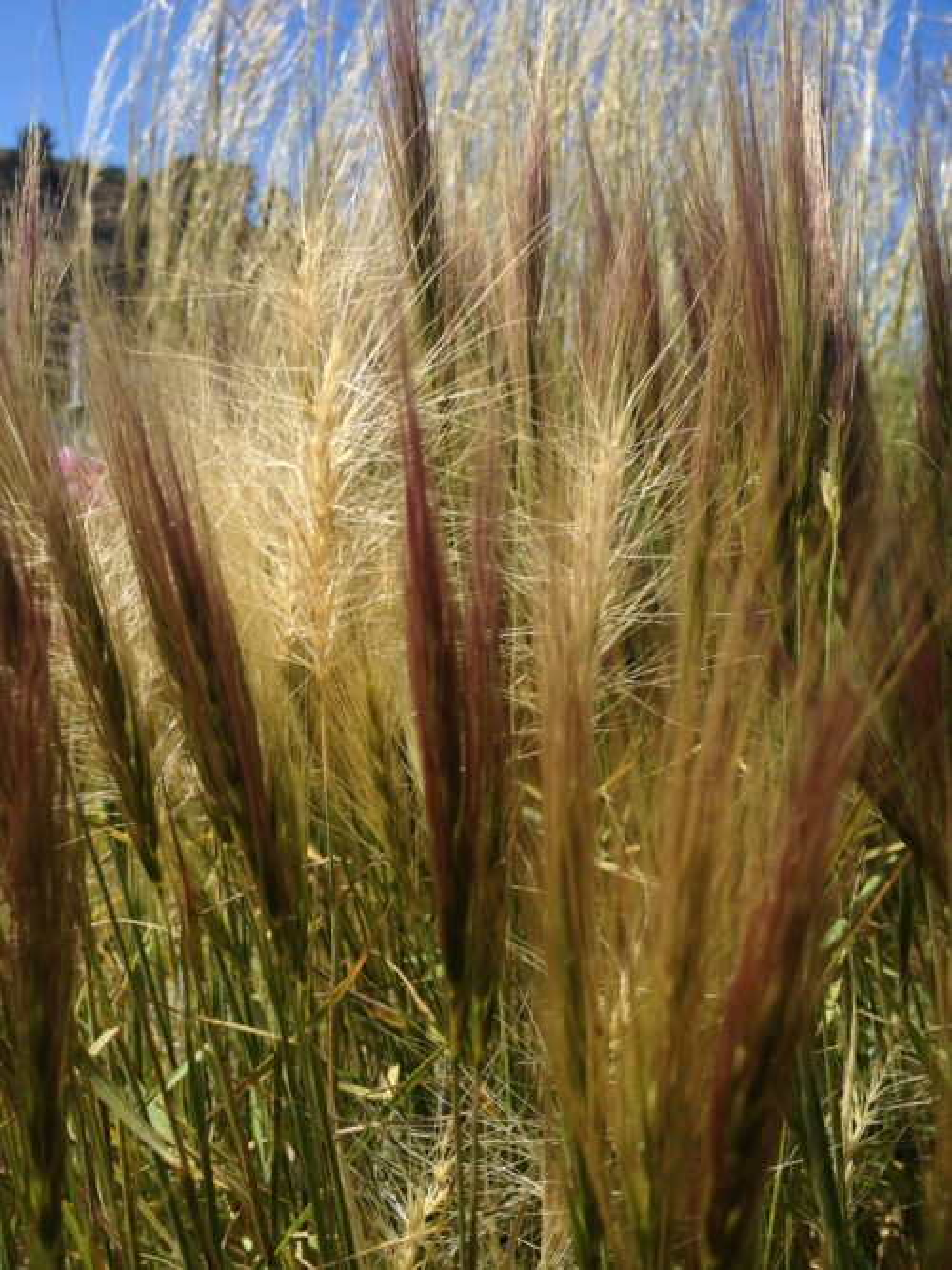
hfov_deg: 40.7
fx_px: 1284
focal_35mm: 35
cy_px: 635
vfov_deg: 52.6
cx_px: 476
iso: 50
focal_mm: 4.28
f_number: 2.4
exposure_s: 1/1905
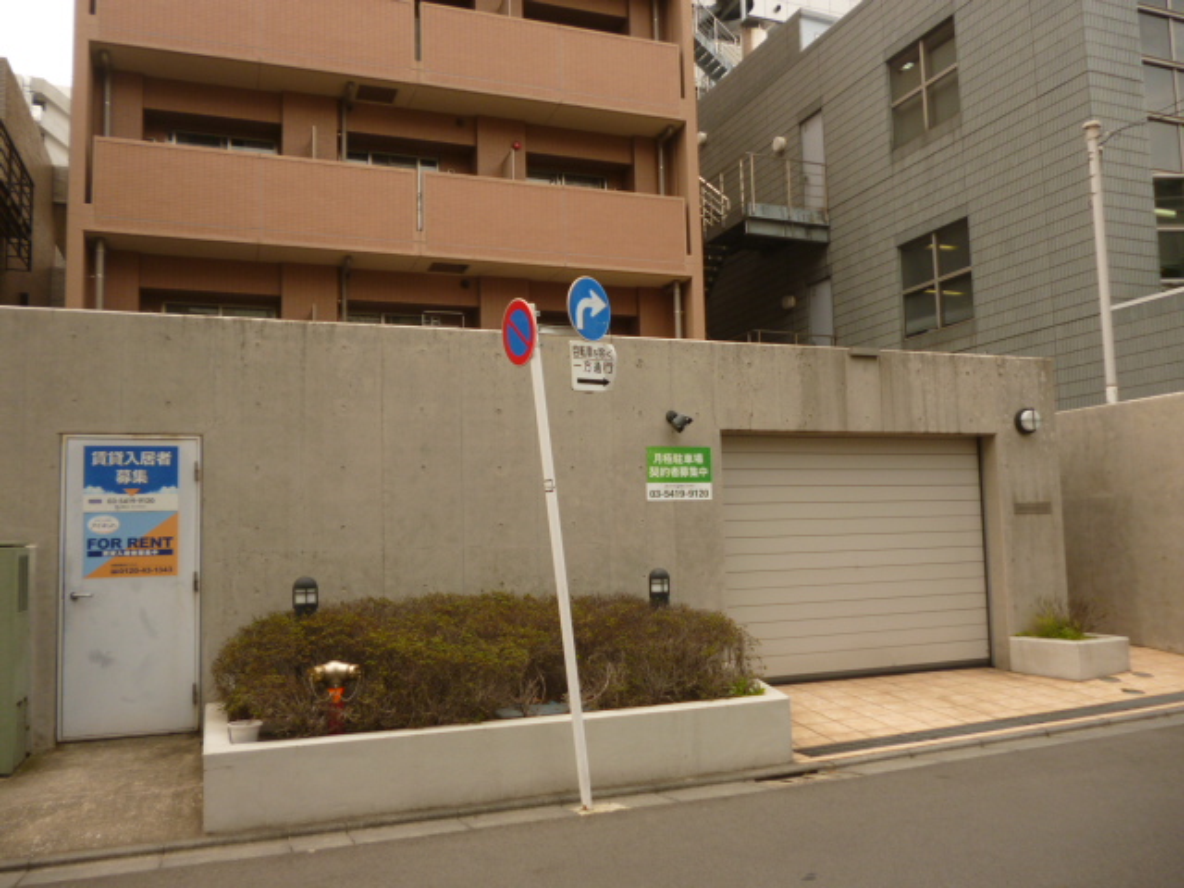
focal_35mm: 28
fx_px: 958
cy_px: 444
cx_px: 592
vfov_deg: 49.7
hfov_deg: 63.4
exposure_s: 1/400
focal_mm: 5
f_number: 3.1
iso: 100
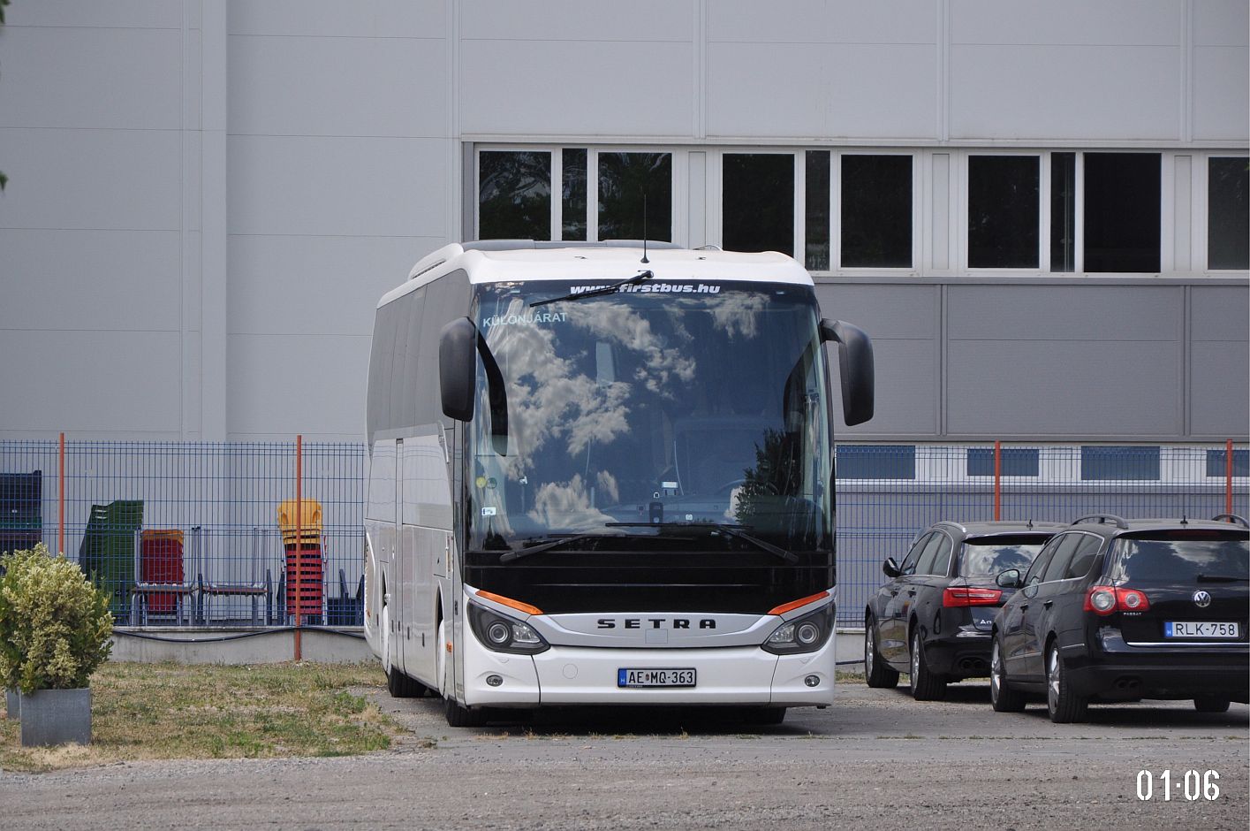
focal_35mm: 158
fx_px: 5462
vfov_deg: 8.7
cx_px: 625
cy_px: 416
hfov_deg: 13.1
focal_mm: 105
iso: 450
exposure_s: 1/1000
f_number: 5.6
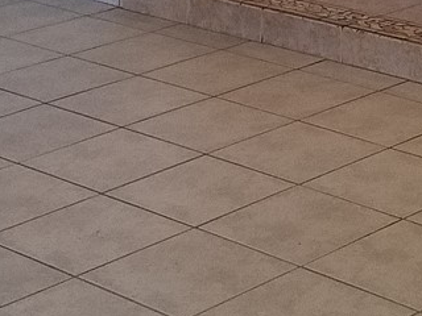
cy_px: -299
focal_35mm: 130
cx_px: 397
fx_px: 1585
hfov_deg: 15.0
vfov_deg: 10.5
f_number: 1.7
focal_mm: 4.2
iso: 160
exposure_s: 1/60
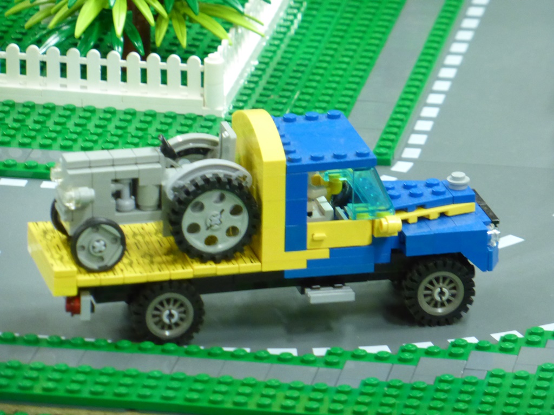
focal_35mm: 265
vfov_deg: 5.6
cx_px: 277
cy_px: 208
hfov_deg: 7.5
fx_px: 4241
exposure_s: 1/8
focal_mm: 47.3
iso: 800
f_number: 5.8
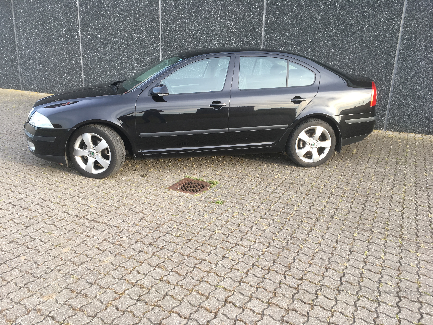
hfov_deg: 61.7
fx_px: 363
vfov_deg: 48.2
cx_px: 216
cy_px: 162
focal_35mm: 29
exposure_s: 1/112
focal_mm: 4.15
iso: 25
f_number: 2.2
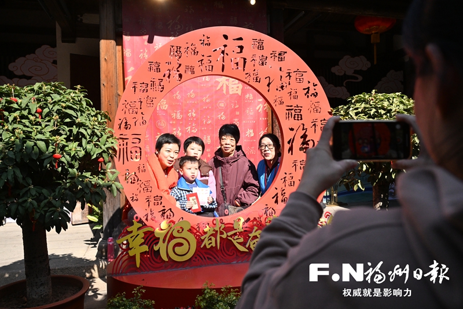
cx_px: 232
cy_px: 154
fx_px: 373
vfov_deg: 44.9
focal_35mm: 29
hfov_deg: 63.7
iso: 3200
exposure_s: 1/6400
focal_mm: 29
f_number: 6.3
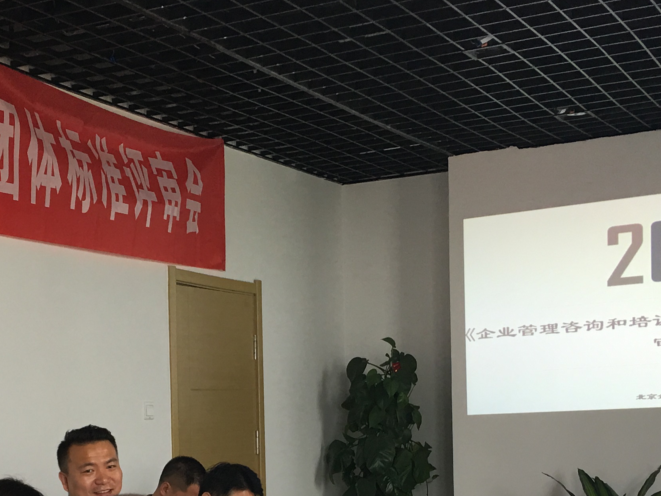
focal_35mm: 70
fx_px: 1337
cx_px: 199
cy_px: 506
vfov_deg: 20.3
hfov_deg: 27.5
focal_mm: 4.15
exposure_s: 1/33
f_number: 2.2
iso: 25
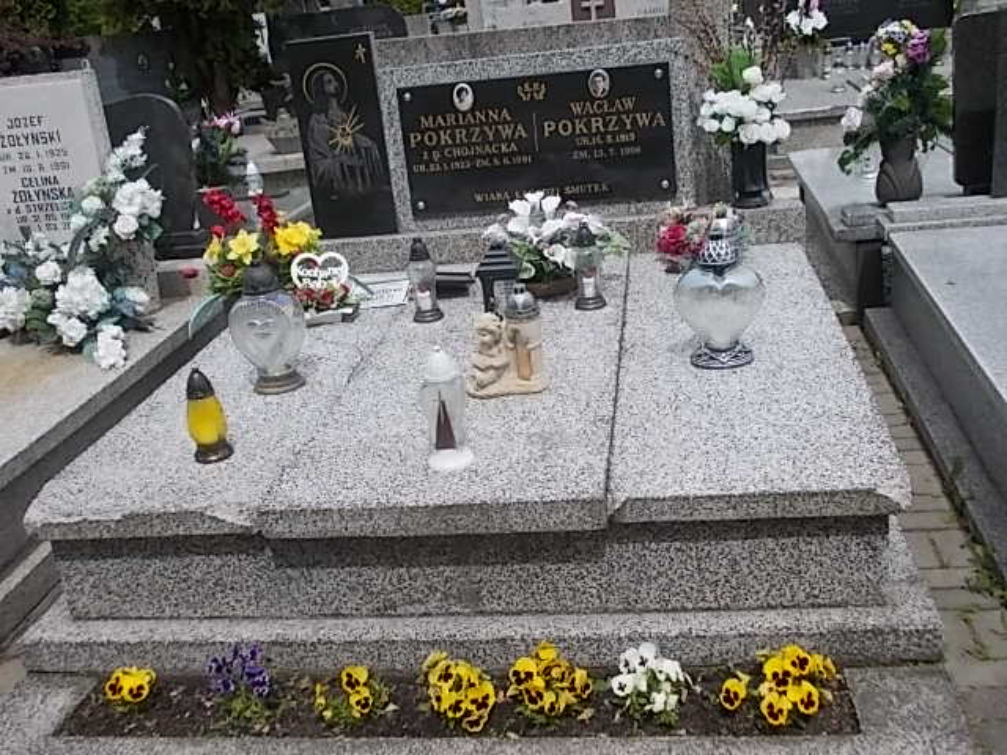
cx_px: 504
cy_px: 378
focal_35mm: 38
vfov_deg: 37.7
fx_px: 1105
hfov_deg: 49.0
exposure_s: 1/1000
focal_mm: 5.3
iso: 80
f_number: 3.1
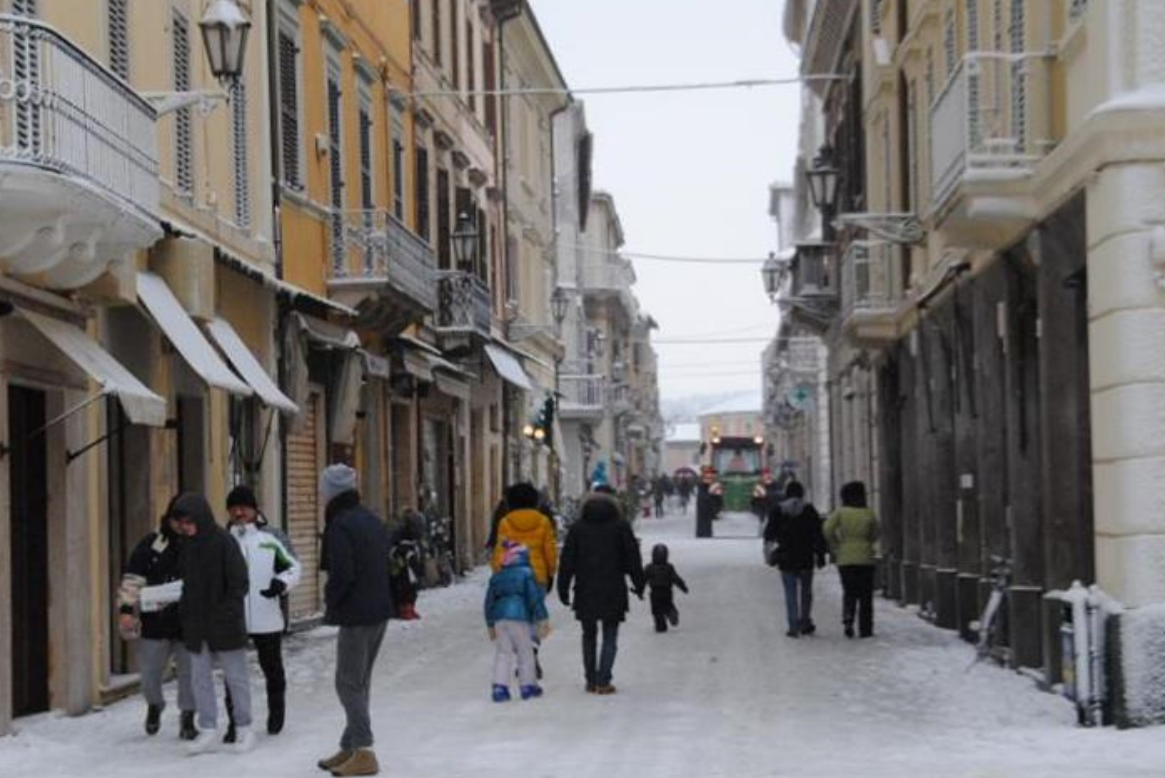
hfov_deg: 23.6
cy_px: 433
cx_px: 562
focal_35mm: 86
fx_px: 2784
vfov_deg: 15.9
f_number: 8
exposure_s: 1/250
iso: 400
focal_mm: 50
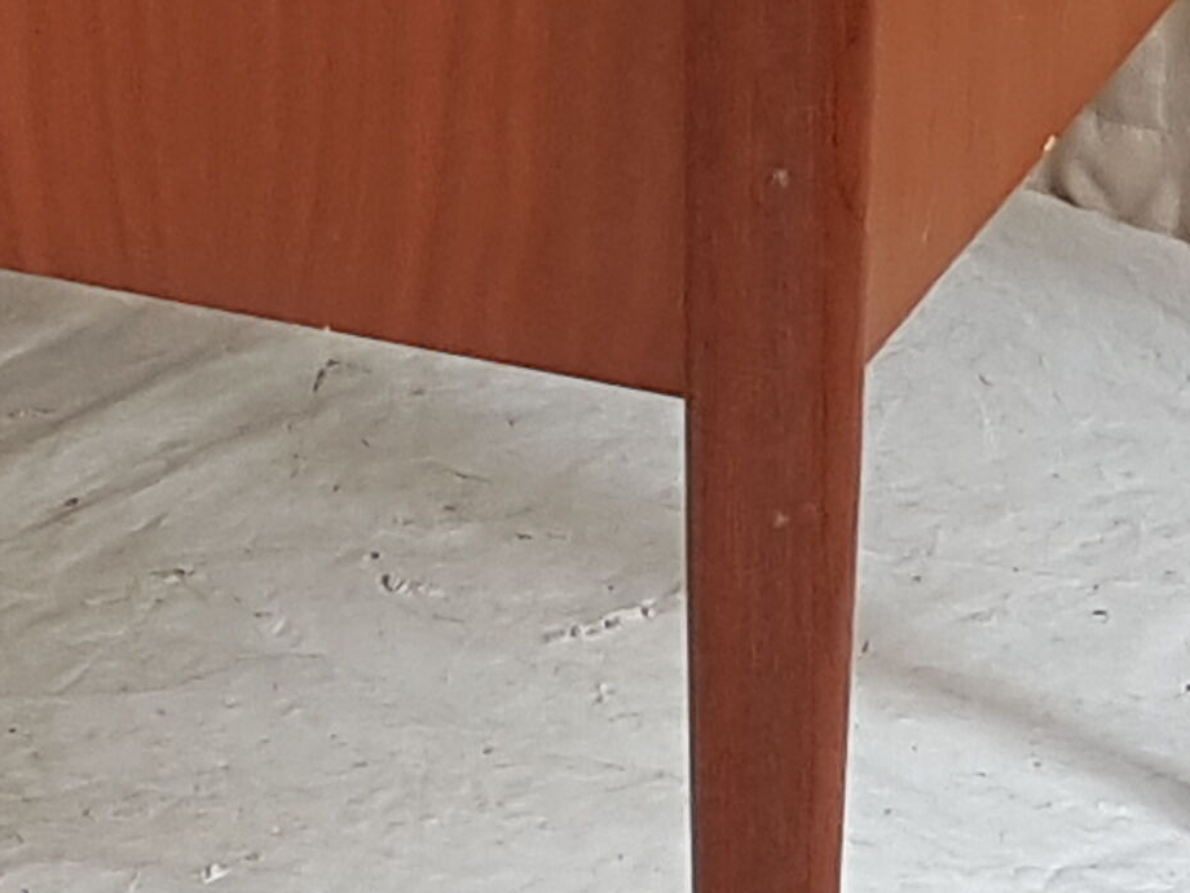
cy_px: -210
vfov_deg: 12.6
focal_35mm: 114
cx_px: -323
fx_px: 3919
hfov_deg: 16.4
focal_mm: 4.2
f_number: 1.7
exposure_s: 1/50
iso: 50
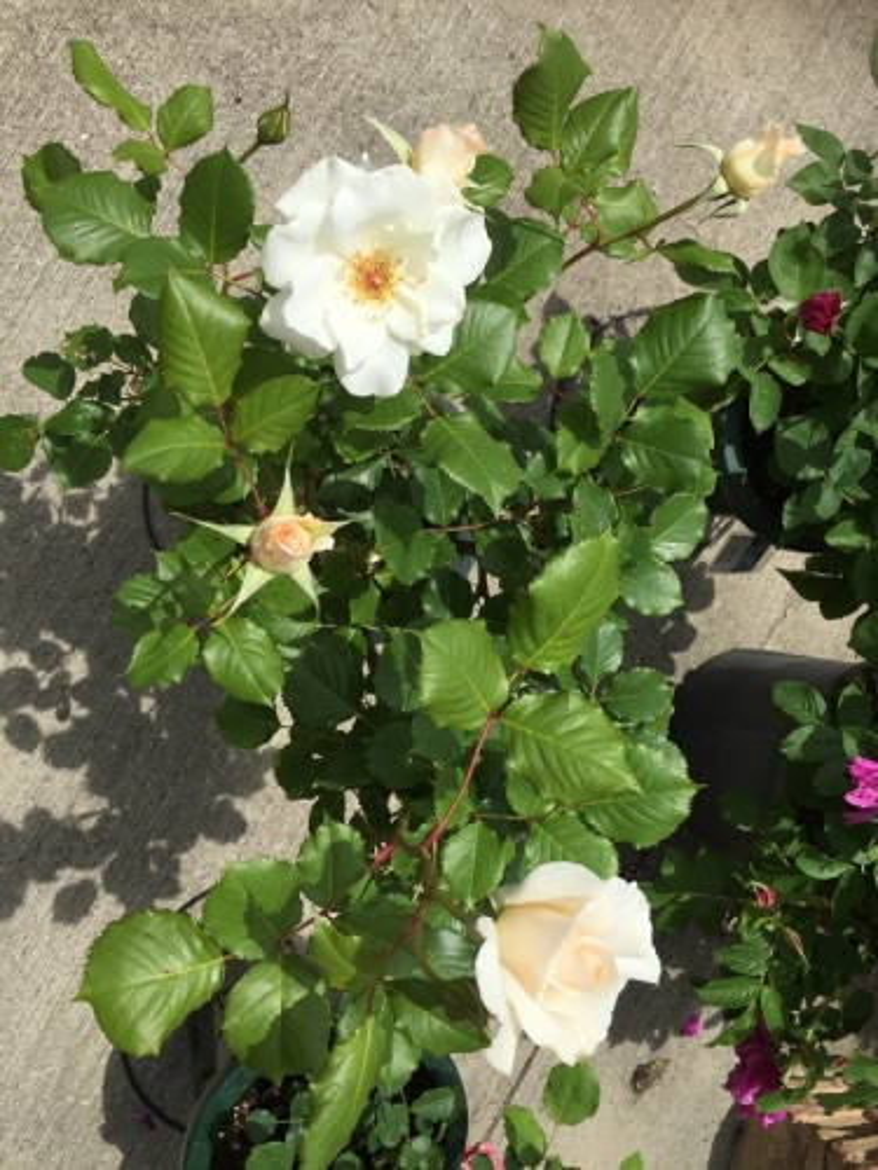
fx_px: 981
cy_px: 585
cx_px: 439
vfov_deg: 61.7
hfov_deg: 48.2
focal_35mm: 29
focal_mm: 4.15
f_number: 2.2
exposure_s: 1/2475
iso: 32
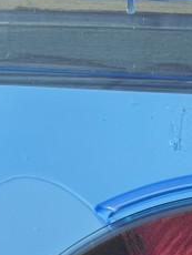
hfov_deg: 12.7
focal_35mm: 113
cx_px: 256
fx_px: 834
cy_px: 524
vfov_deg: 14.3
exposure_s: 1/60
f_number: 1.6
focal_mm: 5.1
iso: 160
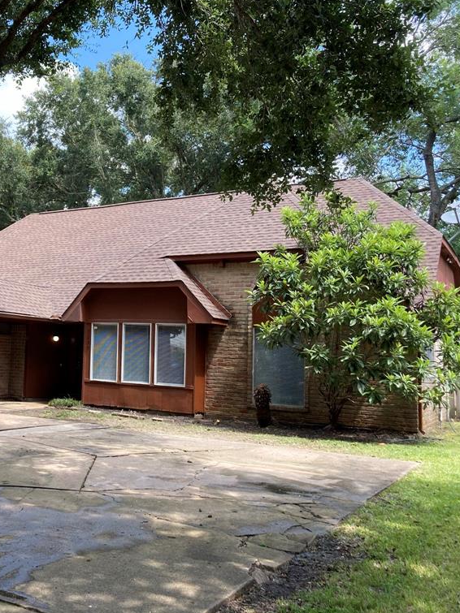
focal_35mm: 38
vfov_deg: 49.0
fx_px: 673
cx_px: 52
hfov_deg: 35.6
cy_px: 305
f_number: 1.8
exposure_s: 1/271
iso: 20
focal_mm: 3.99
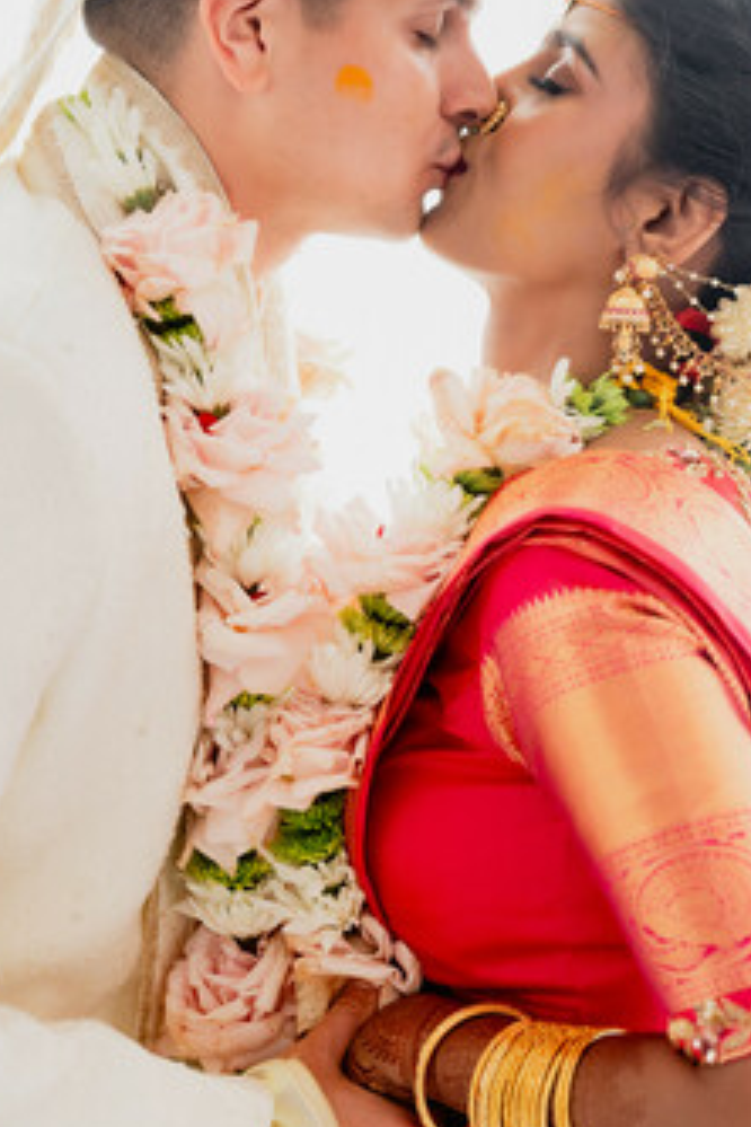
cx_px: 301
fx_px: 2816
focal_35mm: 90
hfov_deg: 15.2
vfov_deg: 22.6
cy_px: 403
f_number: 2.5
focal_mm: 50
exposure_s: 1/320
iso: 1000
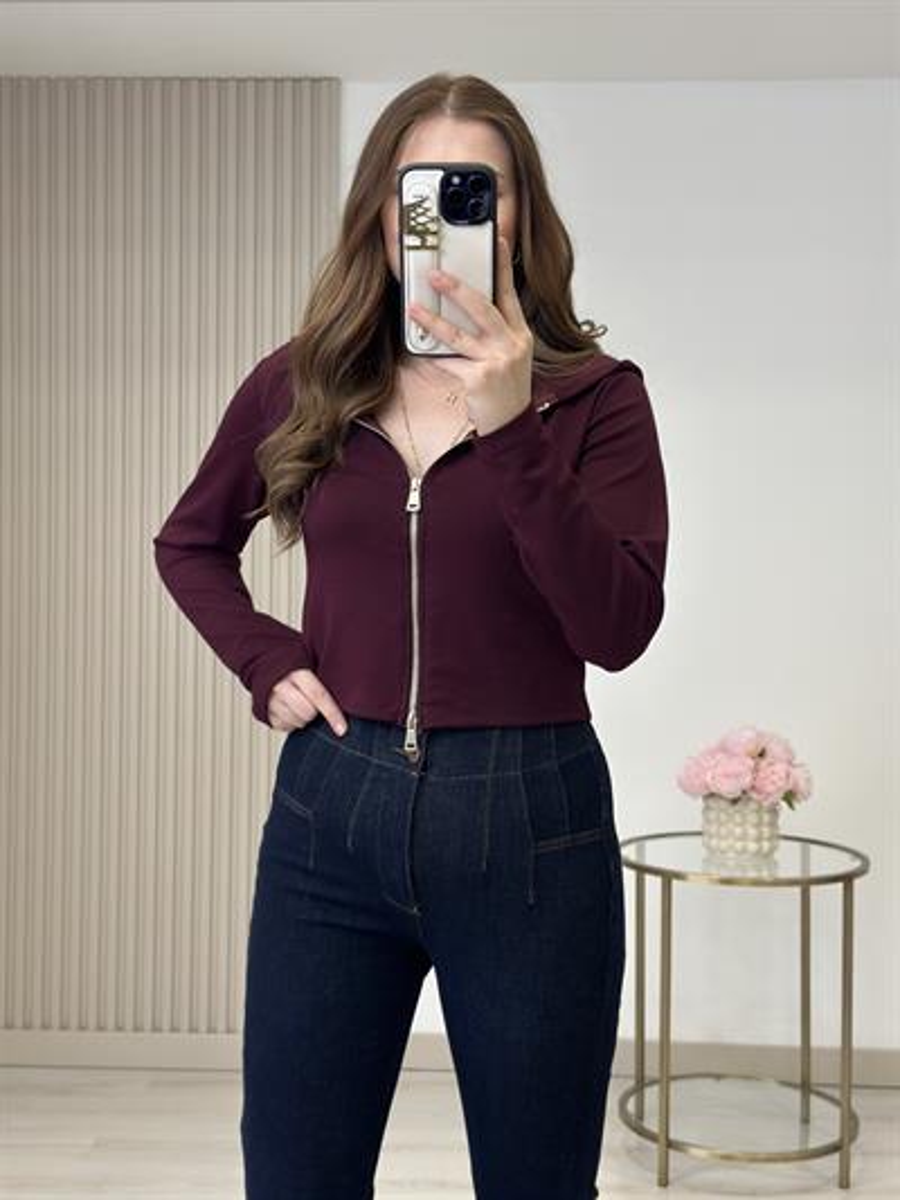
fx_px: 1663
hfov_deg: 30.3
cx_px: 450
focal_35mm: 48
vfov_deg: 39.6
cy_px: 600
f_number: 1.78
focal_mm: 6.86
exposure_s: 1/227
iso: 80
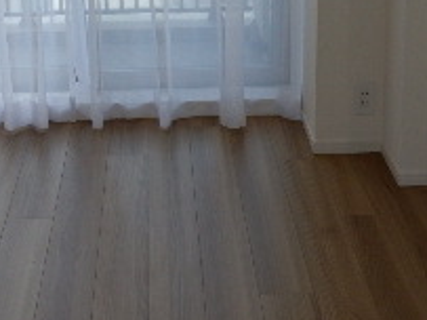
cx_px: 183
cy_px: -76
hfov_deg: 24.7
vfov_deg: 17.7
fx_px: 974
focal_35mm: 79
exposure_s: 1/100
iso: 125
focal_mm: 4.5
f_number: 3.7
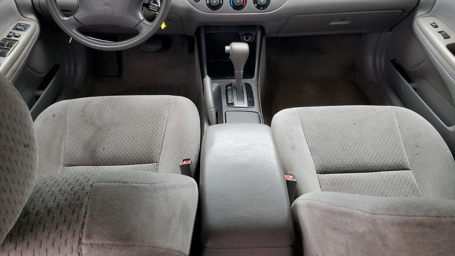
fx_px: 350
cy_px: 88
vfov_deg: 39.8
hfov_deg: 66.1
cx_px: 225
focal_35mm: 29
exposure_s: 1/60.2
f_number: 1.5
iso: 108
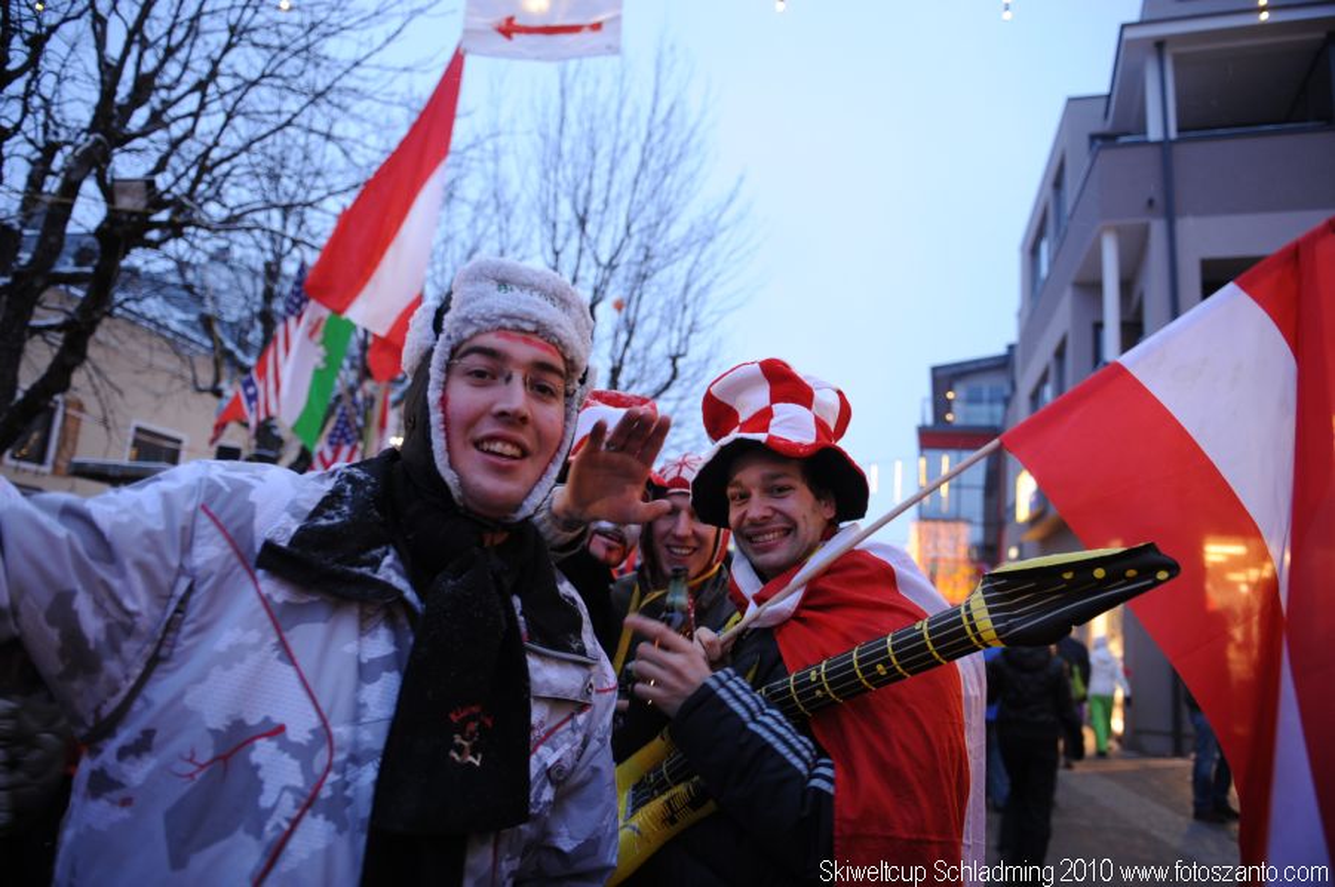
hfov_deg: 73.8
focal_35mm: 24
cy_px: 444
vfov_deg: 53.0
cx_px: 668
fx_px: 889
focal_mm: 24
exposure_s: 1/30
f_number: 2.8
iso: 640
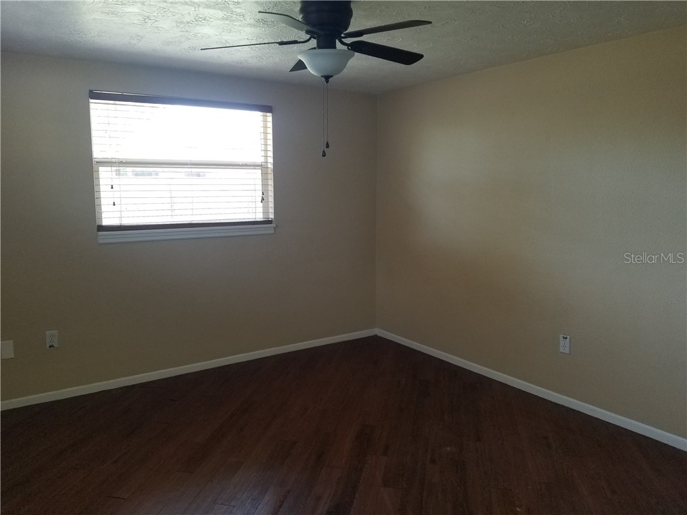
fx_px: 516
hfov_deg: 67.3
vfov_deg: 53.1
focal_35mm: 26
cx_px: 344
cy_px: 258
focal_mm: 4.3
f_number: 1.7
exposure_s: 1/60
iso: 125
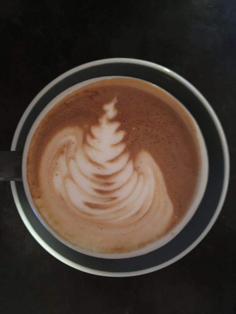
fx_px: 264
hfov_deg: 48.2
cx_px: 118
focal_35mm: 29
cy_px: 157
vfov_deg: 61.7
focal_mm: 4.15
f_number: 2.2
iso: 400
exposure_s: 1/15
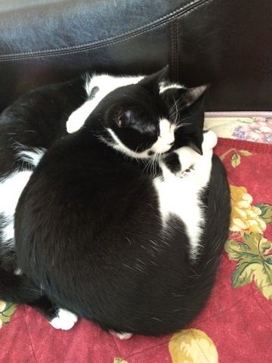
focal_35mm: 29
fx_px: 304
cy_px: 182
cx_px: 136
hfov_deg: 48.2
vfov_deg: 61.7
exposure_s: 1/15
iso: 640
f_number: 2.2
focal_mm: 4.15
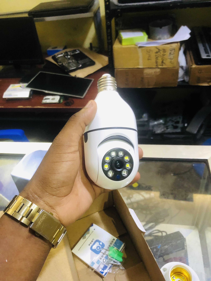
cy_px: 140
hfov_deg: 49.7
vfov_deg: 63.4
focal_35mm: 28
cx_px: 106
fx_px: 228
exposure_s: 1/13
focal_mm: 4
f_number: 1.8
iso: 100
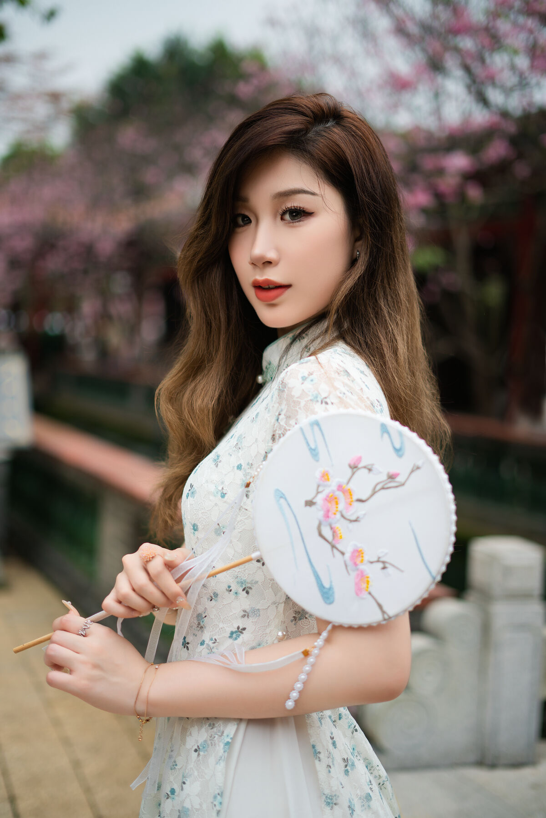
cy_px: 409
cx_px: 273
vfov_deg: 39.6
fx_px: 1137
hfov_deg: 27.0
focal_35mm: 50
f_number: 1.8
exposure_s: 1/320
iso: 100
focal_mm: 50
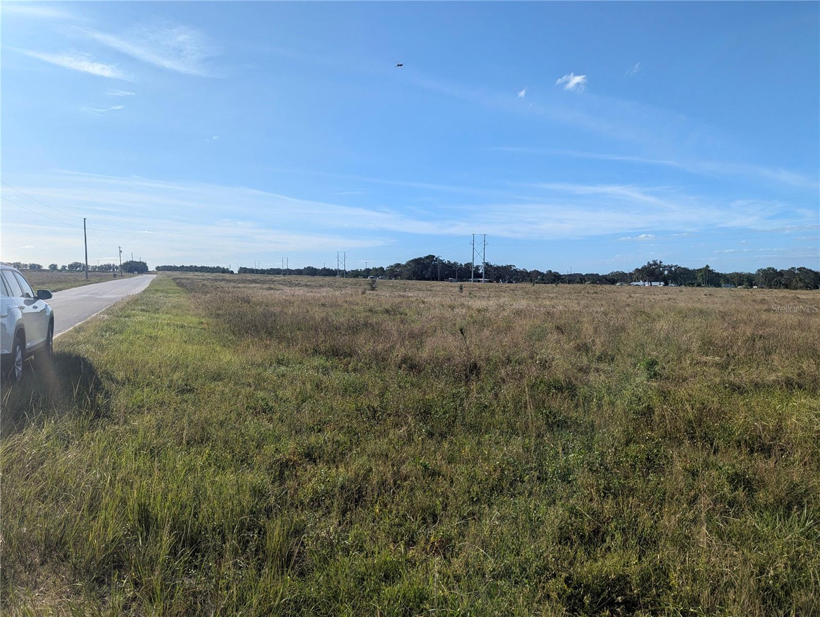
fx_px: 569
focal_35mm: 24
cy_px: 308
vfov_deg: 56.9
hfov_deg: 71.5
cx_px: 410
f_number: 1.85
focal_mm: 6.81
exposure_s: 1/3058
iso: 49
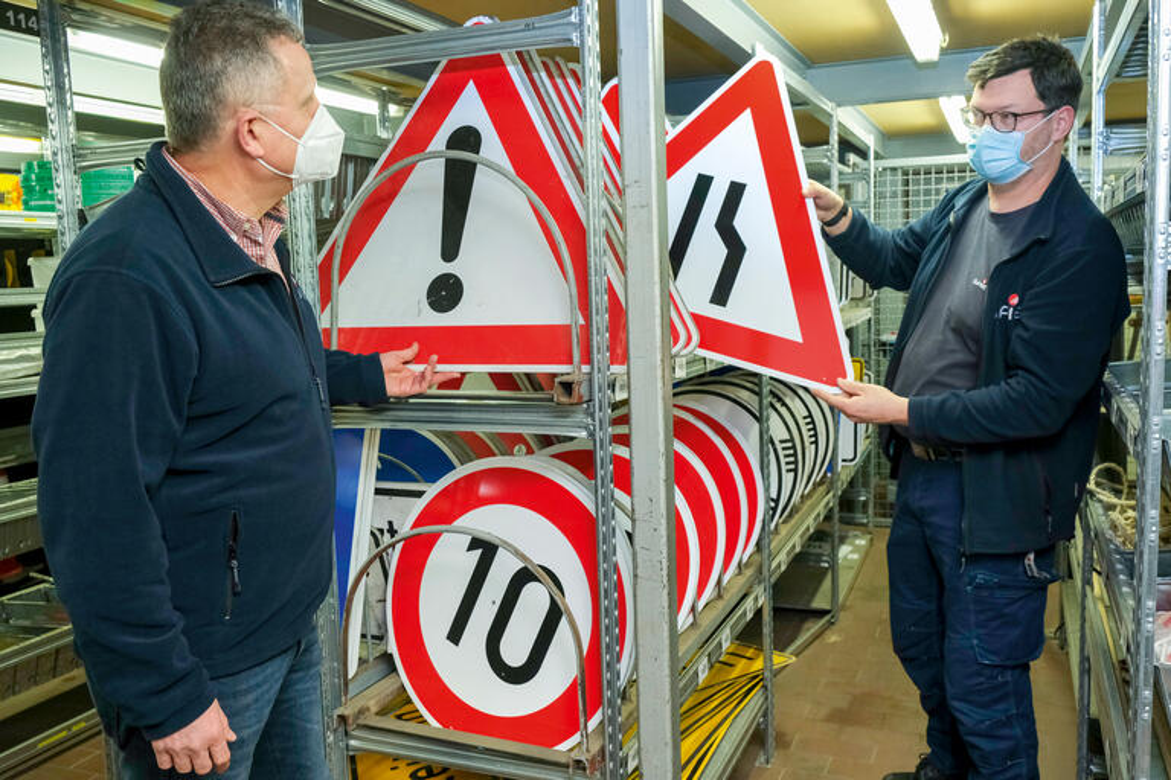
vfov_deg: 42.3
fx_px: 1008
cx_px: 586
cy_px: 390
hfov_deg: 60.3
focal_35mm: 31
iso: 1600
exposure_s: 1/60
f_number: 5
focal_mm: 20.5
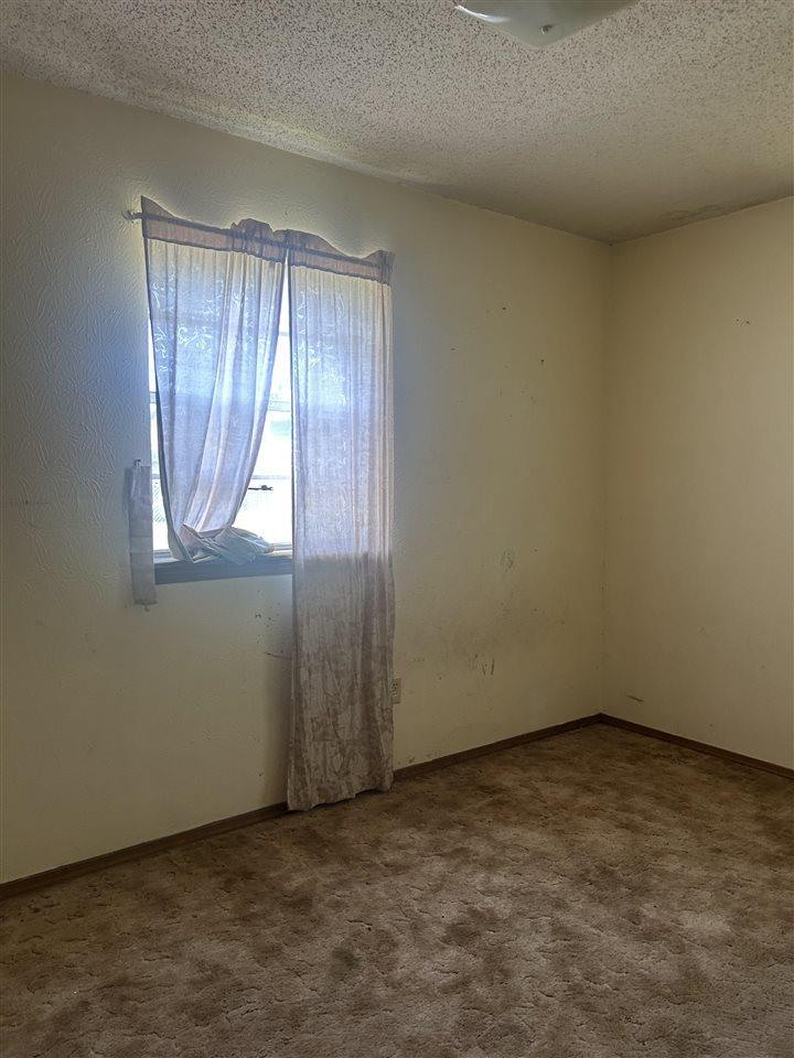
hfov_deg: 53.1
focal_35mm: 26
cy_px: 529
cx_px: 397
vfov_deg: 67.3
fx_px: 795
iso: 125
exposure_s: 1/120
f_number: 1.5
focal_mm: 5.7
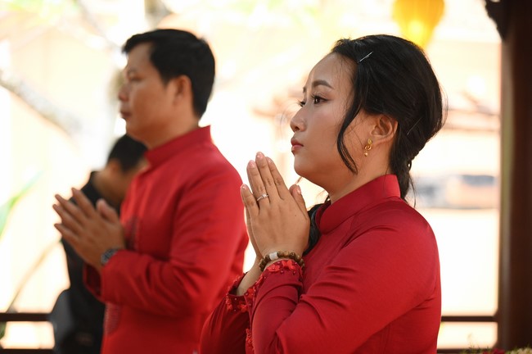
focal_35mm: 110
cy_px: 177
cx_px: 266
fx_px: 1624
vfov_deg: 12.4
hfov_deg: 18.6
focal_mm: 110
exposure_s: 1/320
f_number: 4
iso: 2500
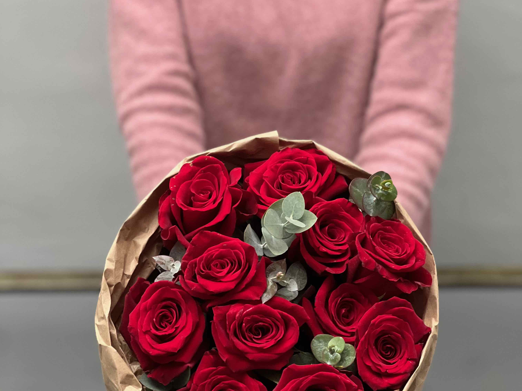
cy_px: 158
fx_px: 1553
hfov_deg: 19.1
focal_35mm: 103
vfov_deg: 14.4
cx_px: 261
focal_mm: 9
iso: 250
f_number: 2.8
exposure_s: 1/112
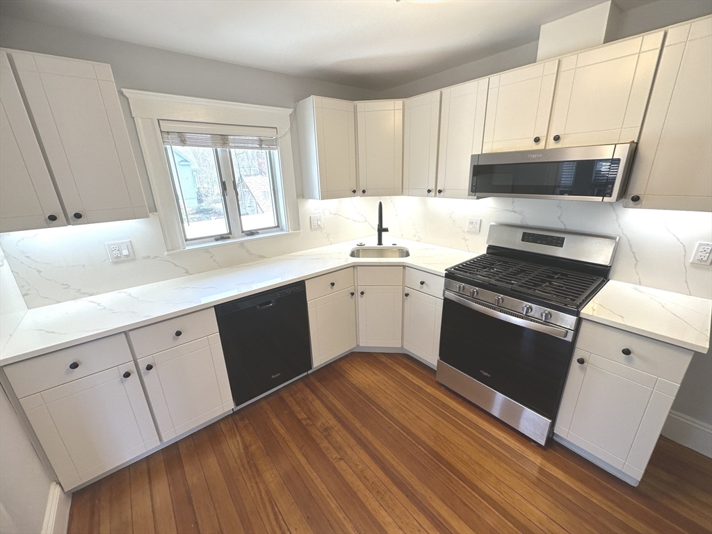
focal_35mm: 14
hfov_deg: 102.1
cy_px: 267
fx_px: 288
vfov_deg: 85.7
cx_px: 356
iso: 64
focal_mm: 2.22
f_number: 2.2
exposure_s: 1/120
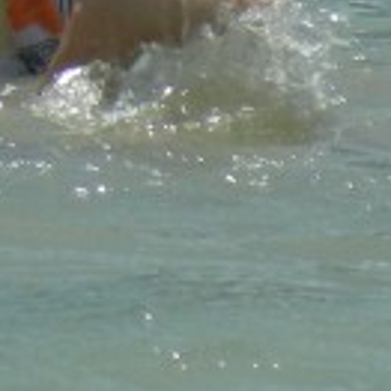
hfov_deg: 0.8
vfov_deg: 0.8
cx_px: -248
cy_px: -60
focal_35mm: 2070
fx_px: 26453
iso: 160
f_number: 11.2
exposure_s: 1/341
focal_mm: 54
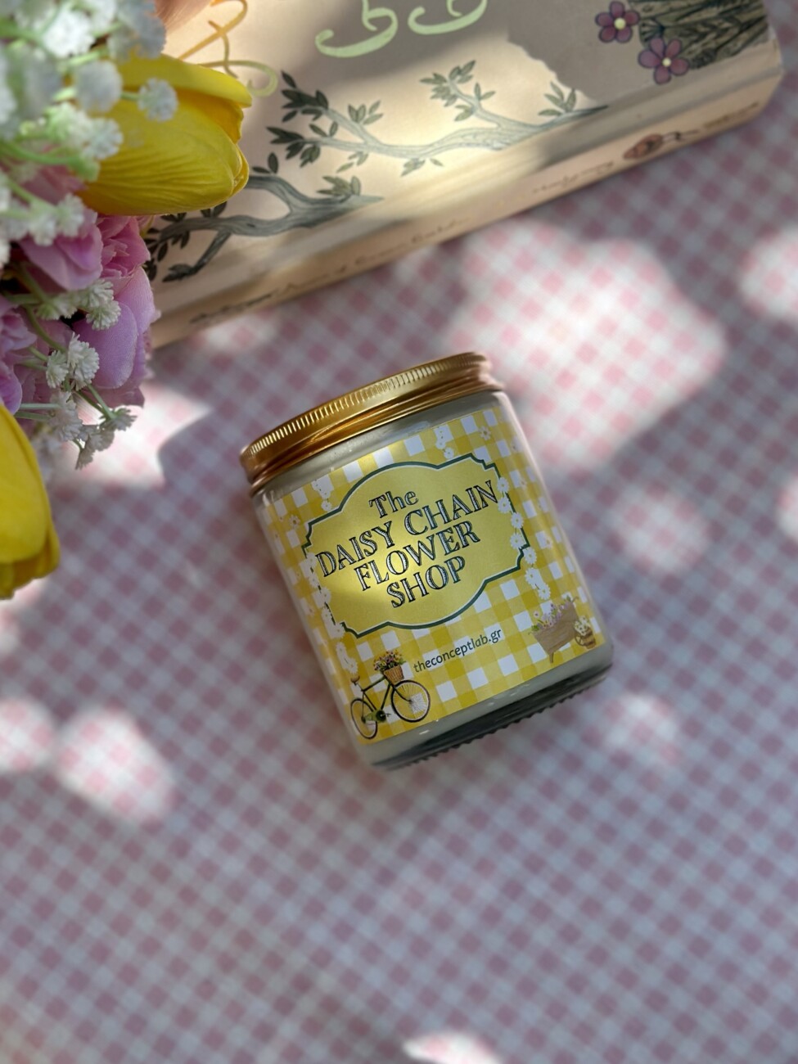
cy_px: 532
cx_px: 399
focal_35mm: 48
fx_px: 1475
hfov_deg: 30.3
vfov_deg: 39.7
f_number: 1.78
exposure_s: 1/2976
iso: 80
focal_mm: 6.86
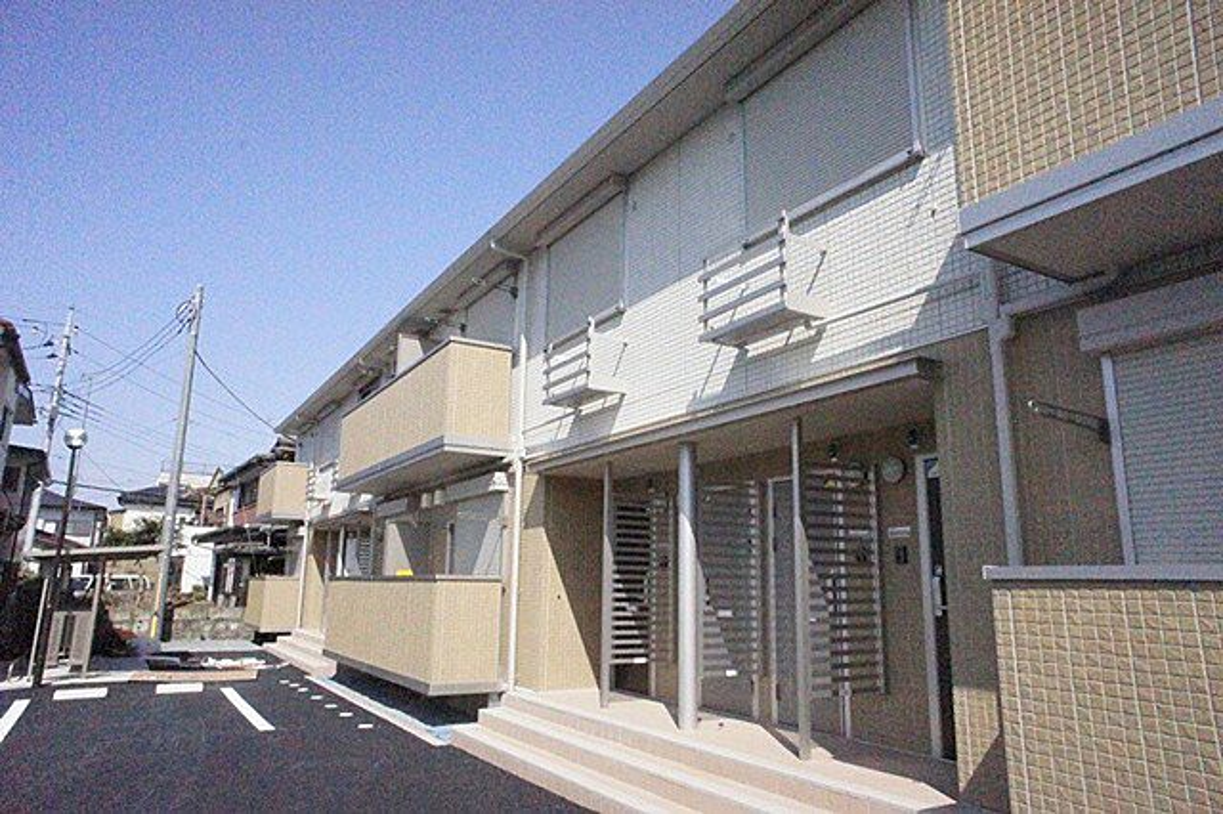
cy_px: 407
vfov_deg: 53.1
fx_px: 815
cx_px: 612
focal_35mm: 24
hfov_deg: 73.8
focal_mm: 16
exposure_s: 1/4000
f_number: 16
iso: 12800
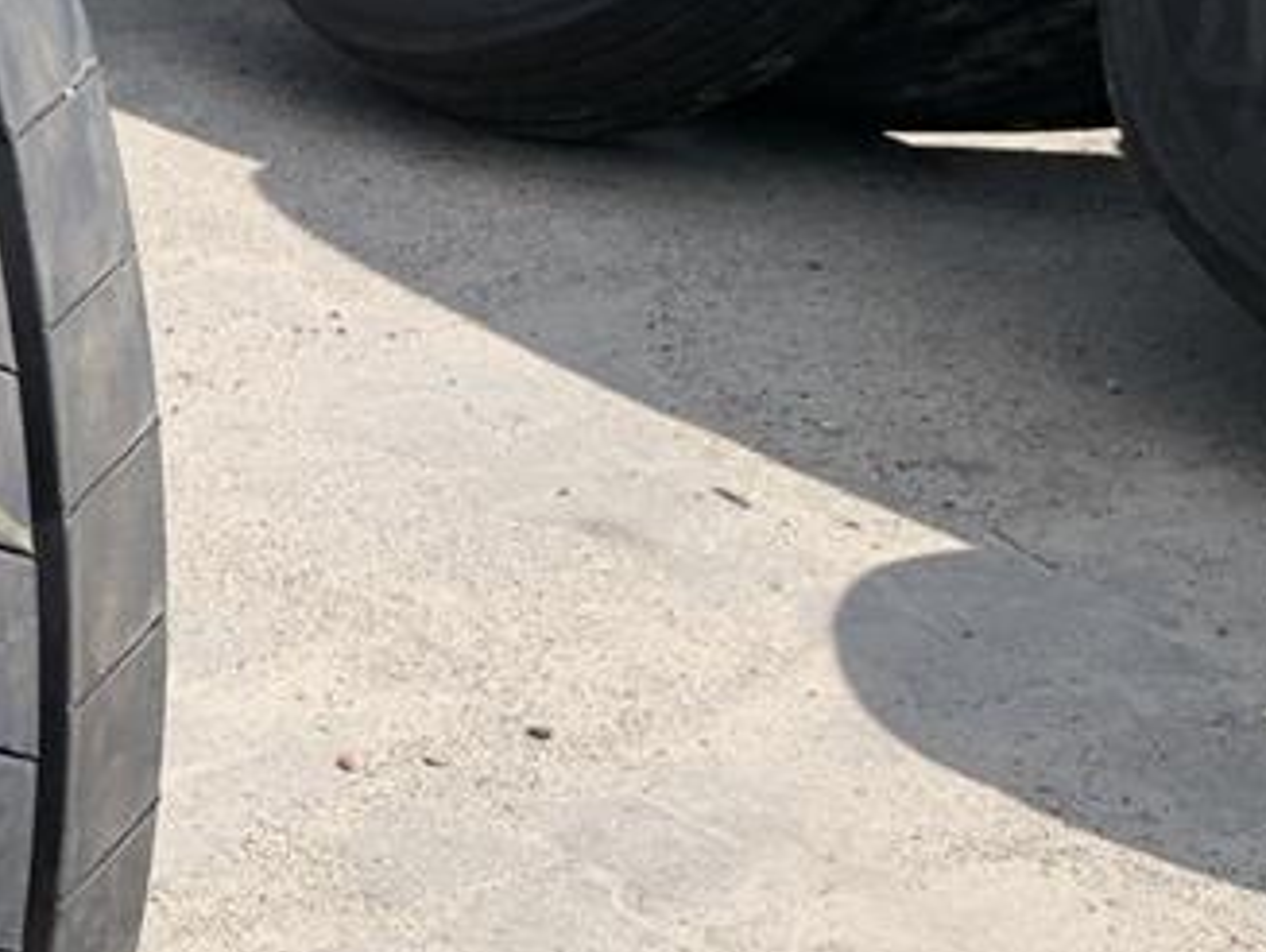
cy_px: 540
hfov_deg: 17.7
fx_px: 3515
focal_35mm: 96
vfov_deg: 15.4
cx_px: -765
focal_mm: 4.25
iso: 25
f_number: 1.8
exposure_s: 1/1427
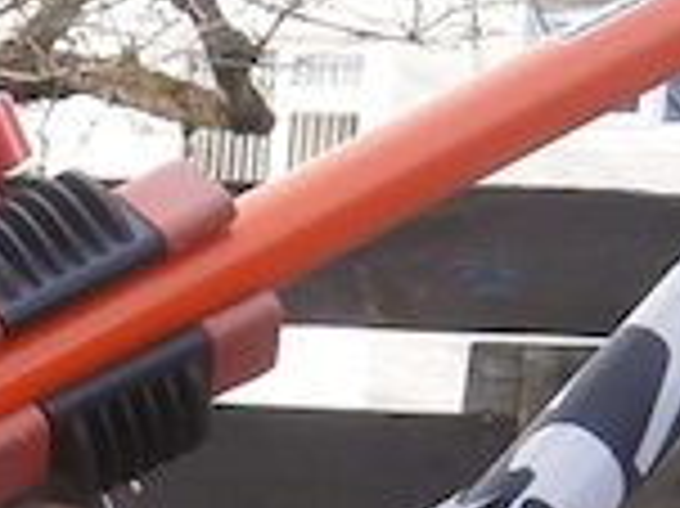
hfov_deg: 13.2
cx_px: -446
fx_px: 2709
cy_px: 827
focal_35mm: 138
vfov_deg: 10.3
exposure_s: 1/200
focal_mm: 4.7
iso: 80
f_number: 2.8
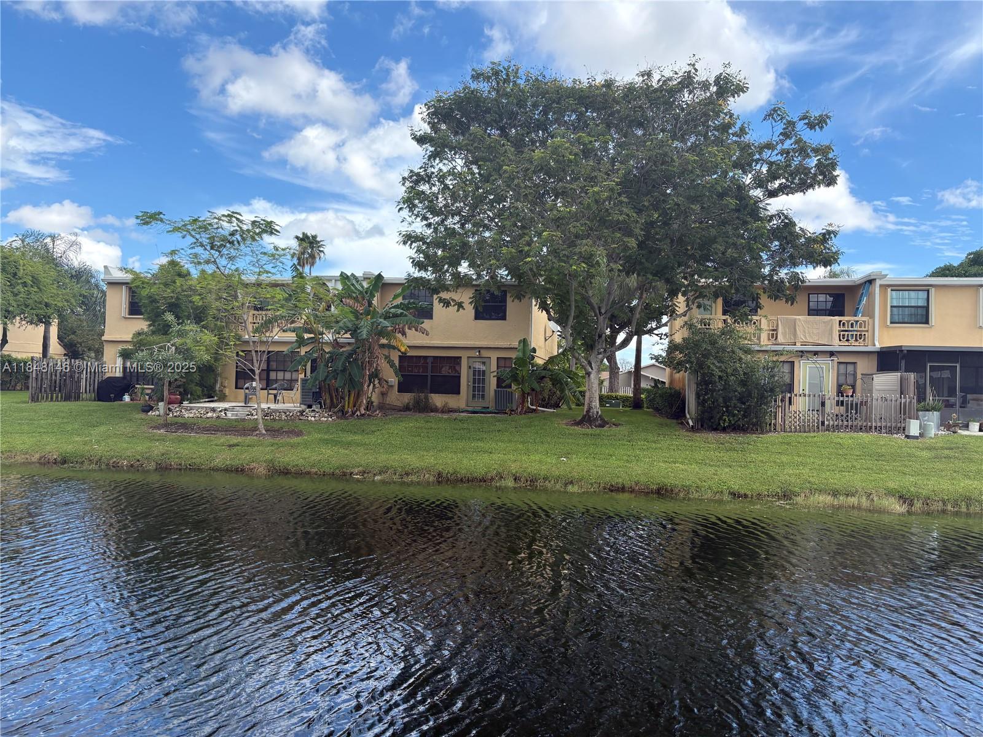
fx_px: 738
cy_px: 368
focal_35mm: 26
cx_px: 492
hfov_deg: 67.3
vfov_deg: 53.1
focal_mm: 5.96
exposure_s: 1/1626
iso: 50
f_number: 1.6
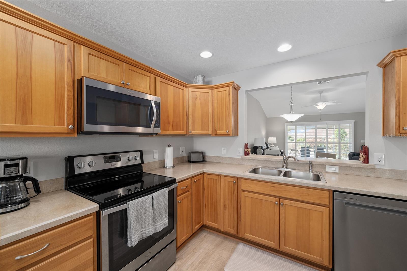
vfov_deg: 81.2
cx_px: 204
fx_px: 158
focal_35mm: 14
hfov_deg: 104.3
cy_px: 136
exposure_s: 1/13
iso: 500
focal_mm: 14
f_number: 8
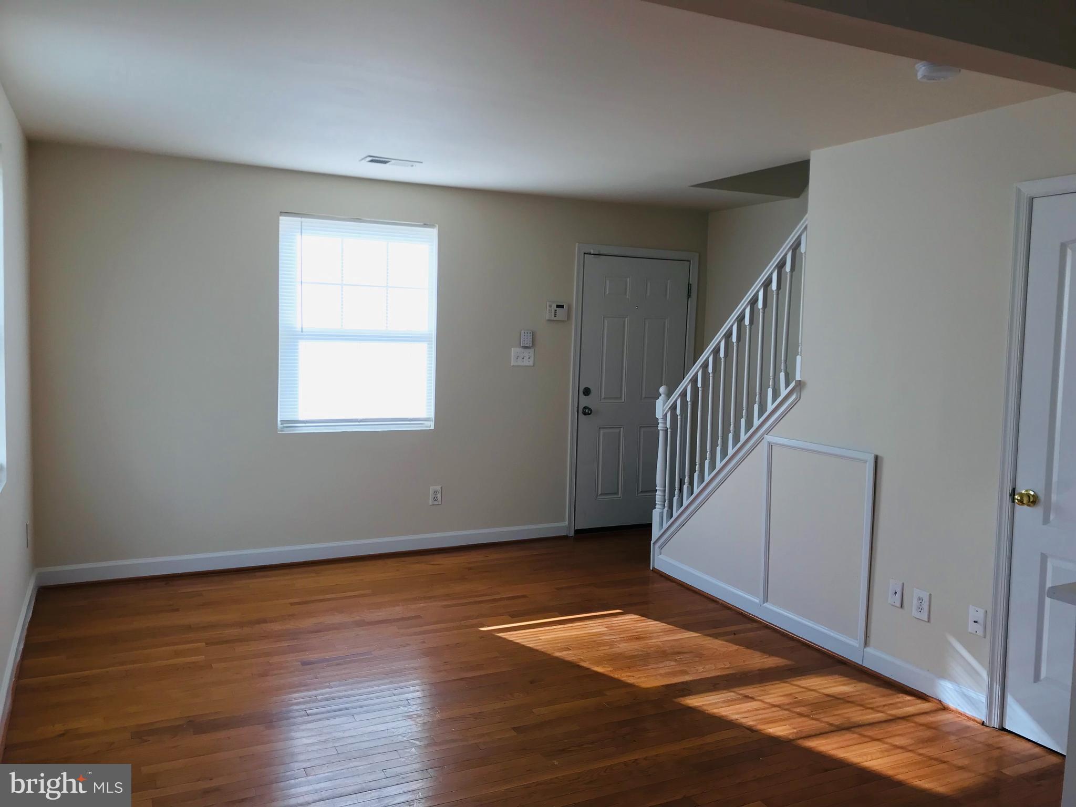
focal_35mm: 28
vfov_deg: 49.7
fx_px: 870
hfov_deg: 63.4
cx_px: 538
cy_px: 404
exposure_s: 1/122
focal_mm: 3.99
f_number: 1.8
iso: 20
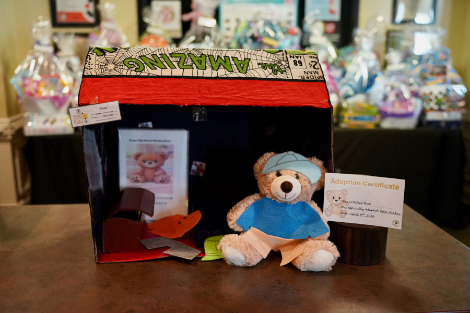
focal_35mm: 35
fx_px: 457
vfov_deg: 37.9
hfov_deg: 54.4
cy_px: 156
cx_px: 235
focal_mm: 35
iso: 2500
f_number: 2
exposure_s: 1/160
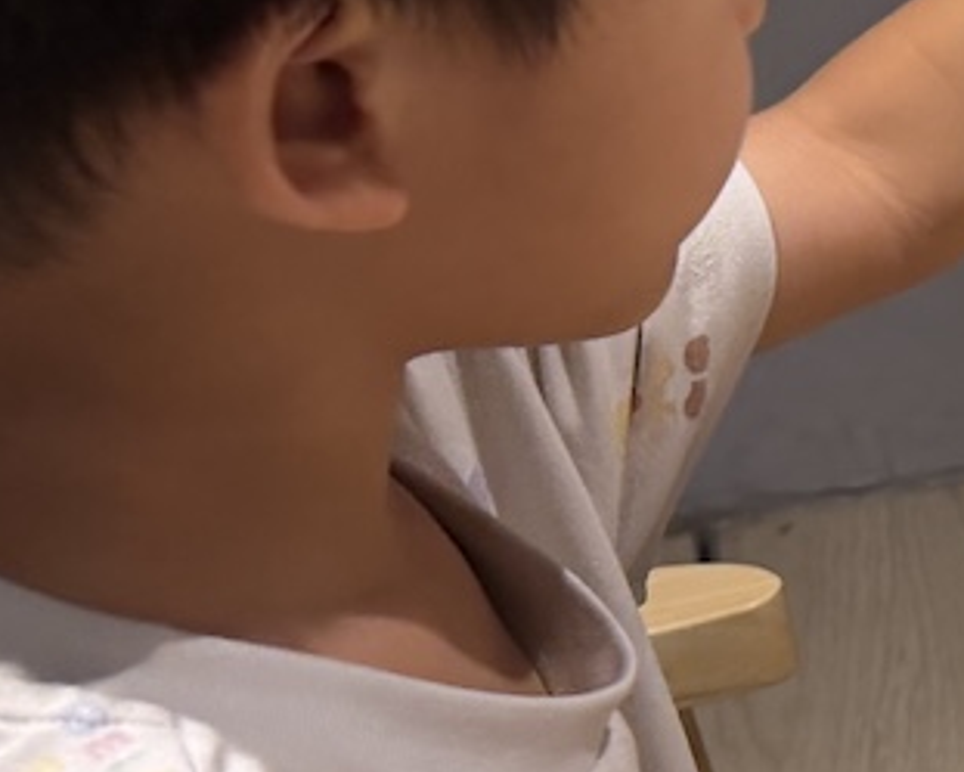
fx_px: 3225
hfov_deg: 14.3
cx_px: 1894
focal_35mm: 113
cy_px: 296
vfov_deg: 13.6
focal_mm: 6.76
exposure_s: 1/120
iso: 160
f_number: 1.78
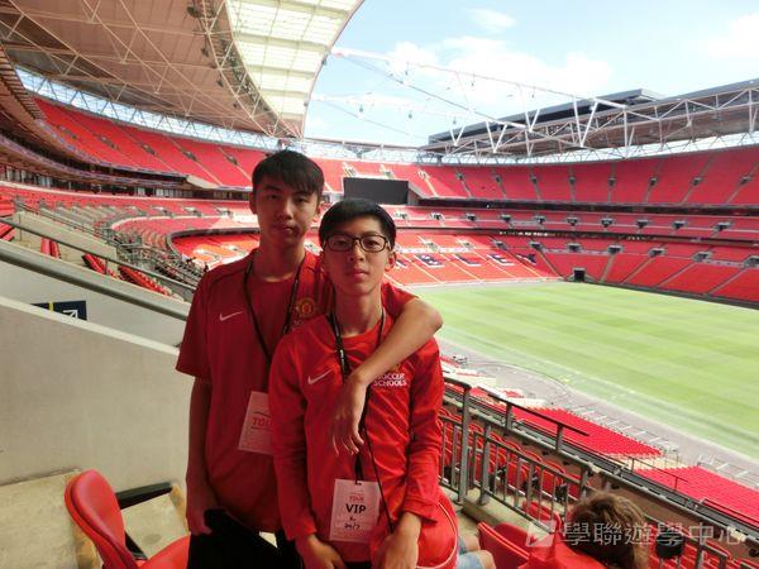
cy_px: 284
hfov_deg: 71.6
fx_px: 526
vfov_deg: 56.8
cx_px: 380
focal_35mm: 24
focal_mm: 4.24
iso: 80
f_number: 3
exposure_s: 1/500
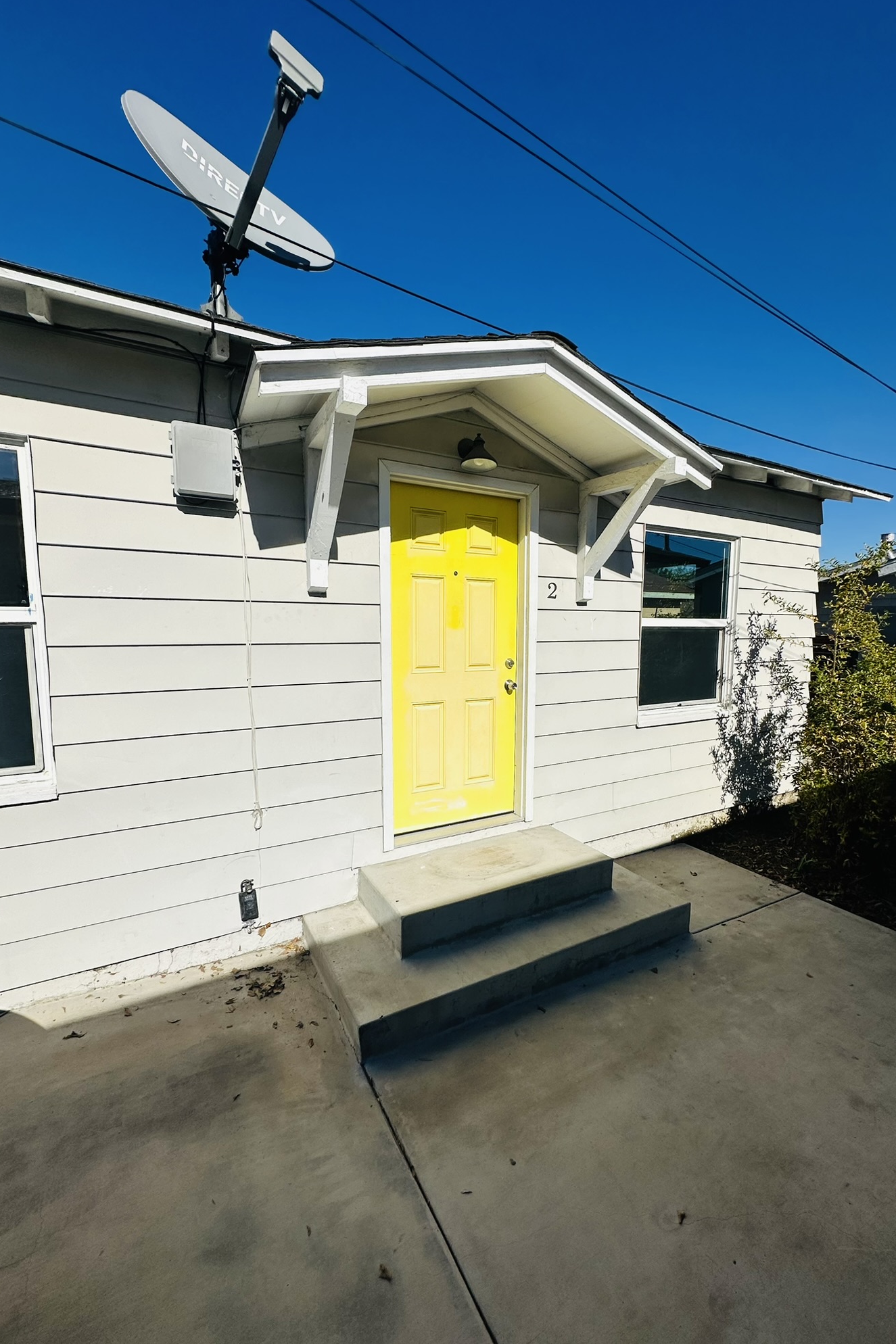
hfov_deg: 77.3
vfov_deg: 100.4
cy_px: 688
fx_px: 560
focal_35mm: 15
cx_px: 469
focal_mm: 2.22
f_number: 2.2
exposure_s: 1/7813
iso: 50
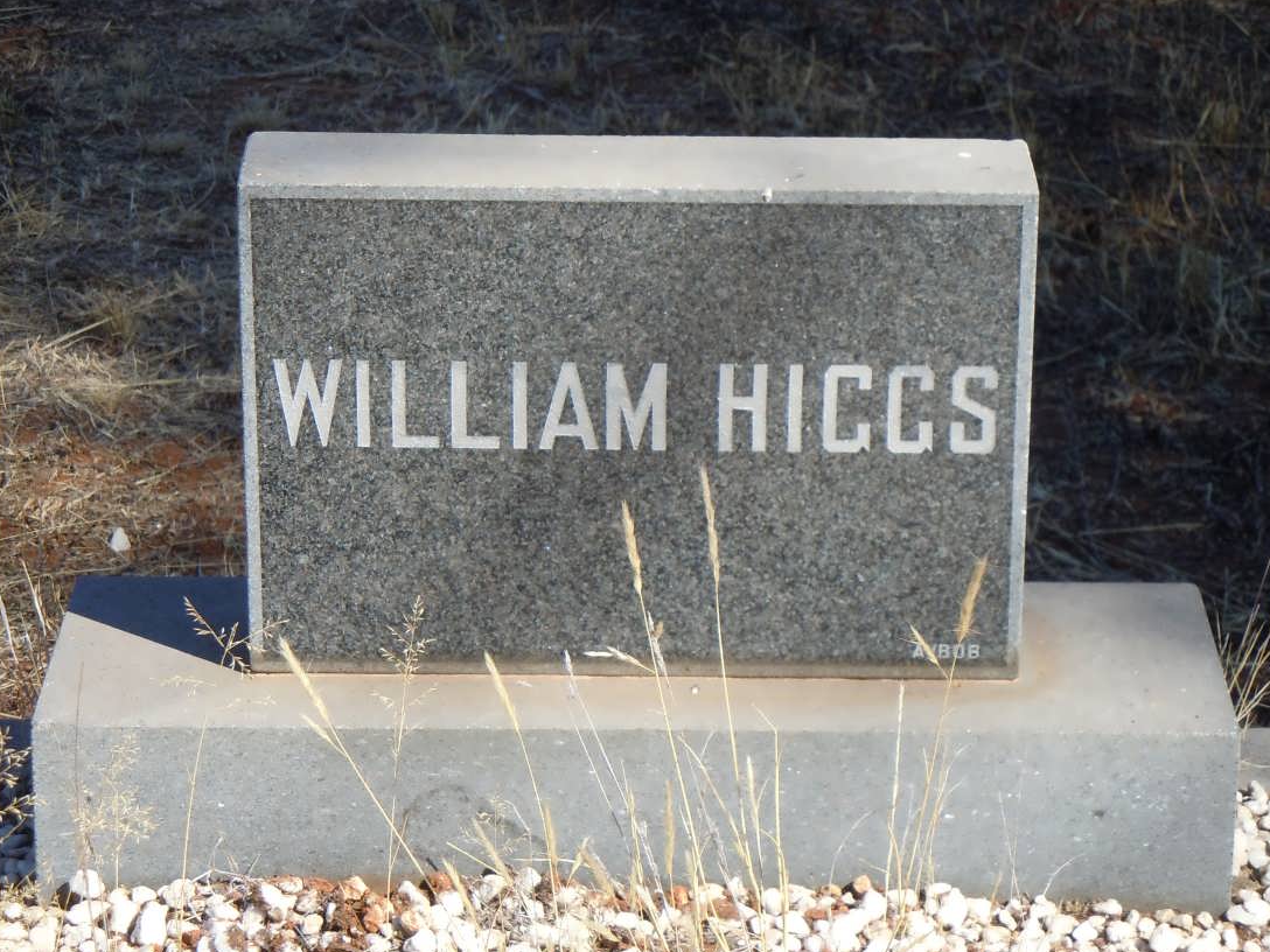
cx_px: 635
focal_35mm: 128
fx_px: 4696
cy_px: 484
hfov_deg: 15.4
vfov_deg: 11.6
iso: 200
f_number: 4.6
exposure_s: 1/640
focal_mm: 20.9
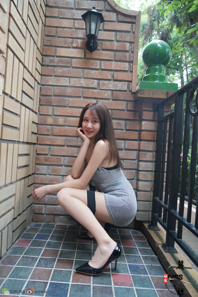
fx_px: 198
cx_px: 99
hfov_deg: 53.1
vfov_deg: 73.7
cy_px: 148
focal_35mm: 24
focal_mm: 24
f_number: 4
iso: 1600
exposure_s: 1/160
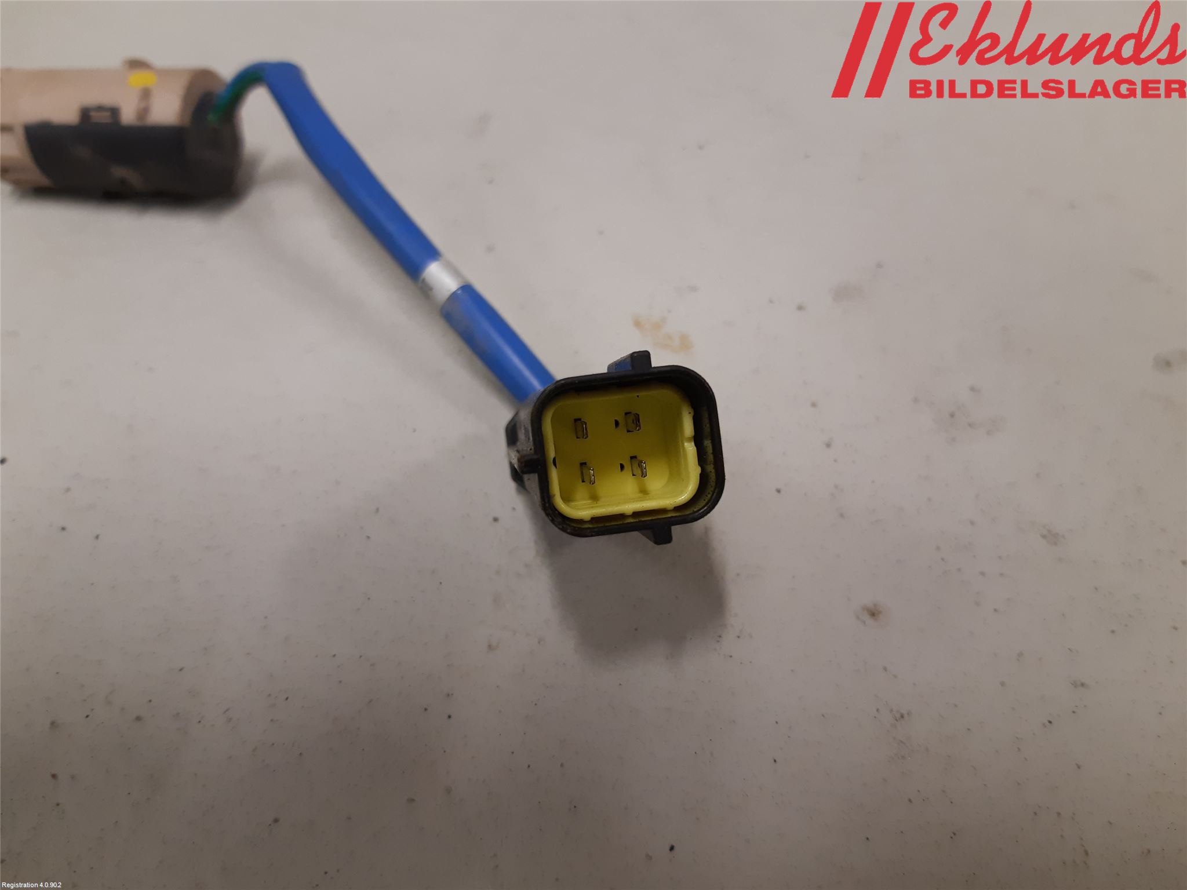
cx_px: 594
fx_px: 892
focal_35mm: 26
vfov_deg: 53.1
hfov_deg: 67.3
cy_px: 445
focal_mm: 3.93
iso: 125
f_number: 1.7
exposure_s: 1/50
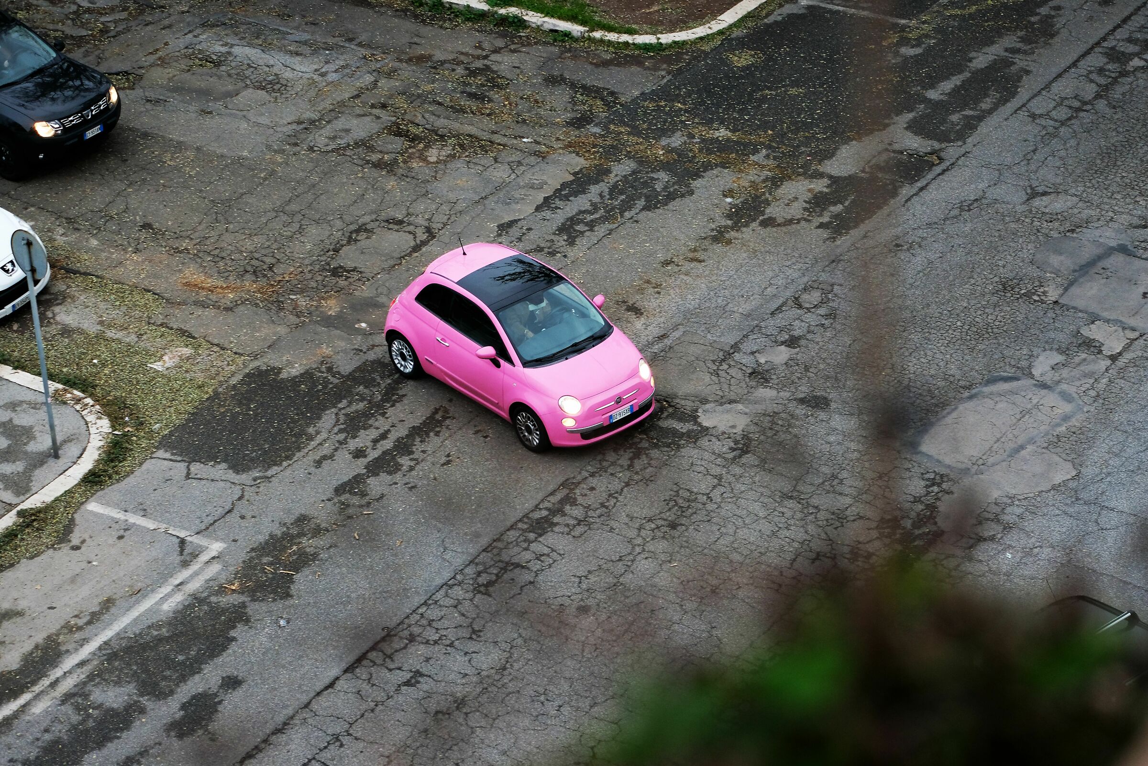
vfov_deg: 14.3
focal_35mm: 96
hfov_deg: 21.2
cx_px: 574
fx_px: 3061
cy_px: 383
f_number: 3.6
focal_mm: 63.8
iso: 1250
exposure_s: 1/250
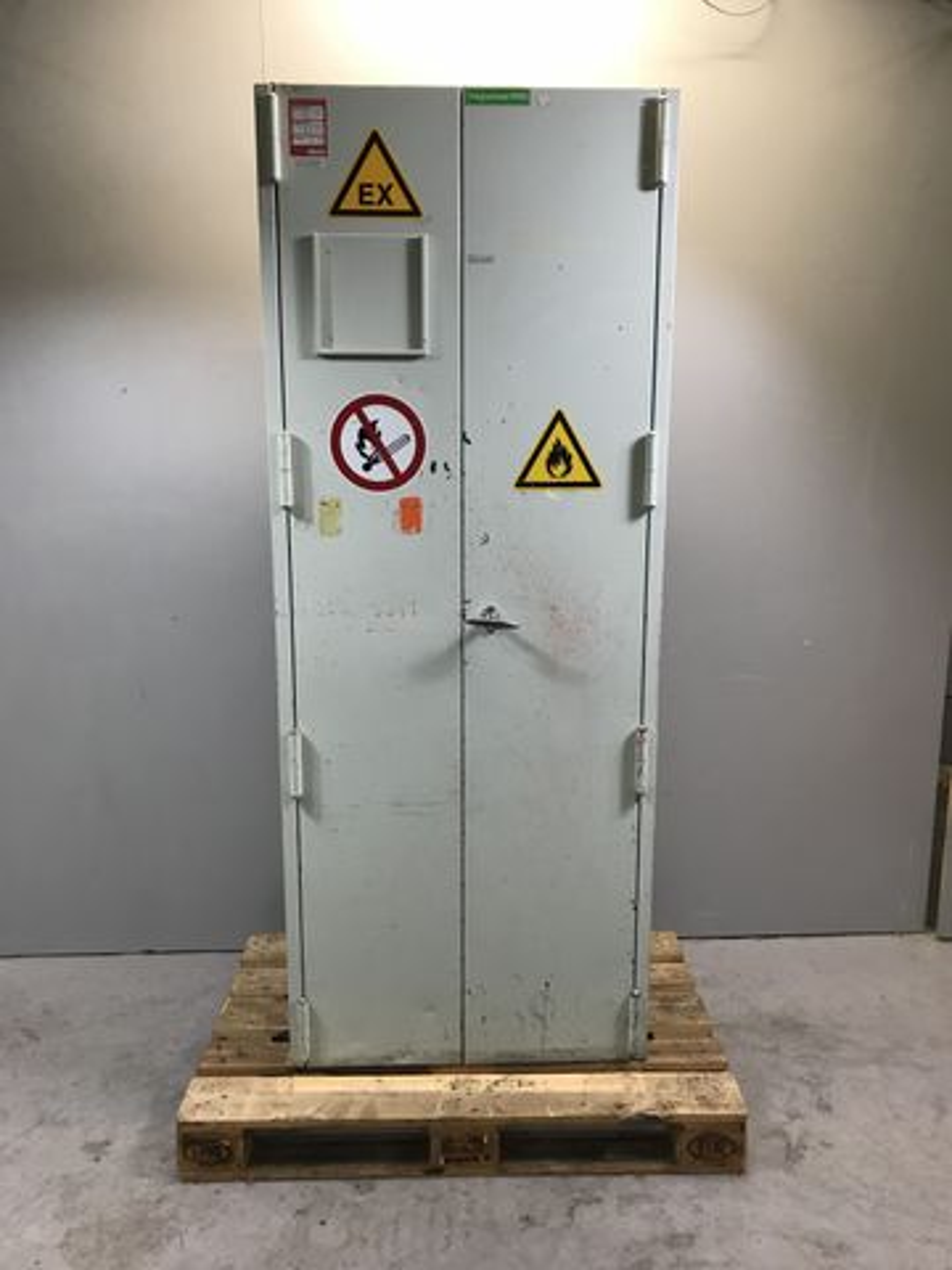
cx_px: 476
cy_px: 635
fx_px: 1027
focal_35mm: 28
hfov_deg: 49.7
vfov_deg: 63.4
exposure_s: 1/20
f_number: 1.8
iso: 32
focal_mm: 3.99
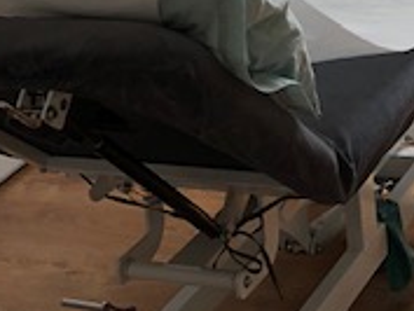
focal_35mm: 101
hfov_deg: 18.4
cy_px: -164
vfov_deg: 13.7
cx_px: 494
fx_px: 1209
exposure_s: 1/264
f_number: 1.8
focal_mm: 4
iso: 20
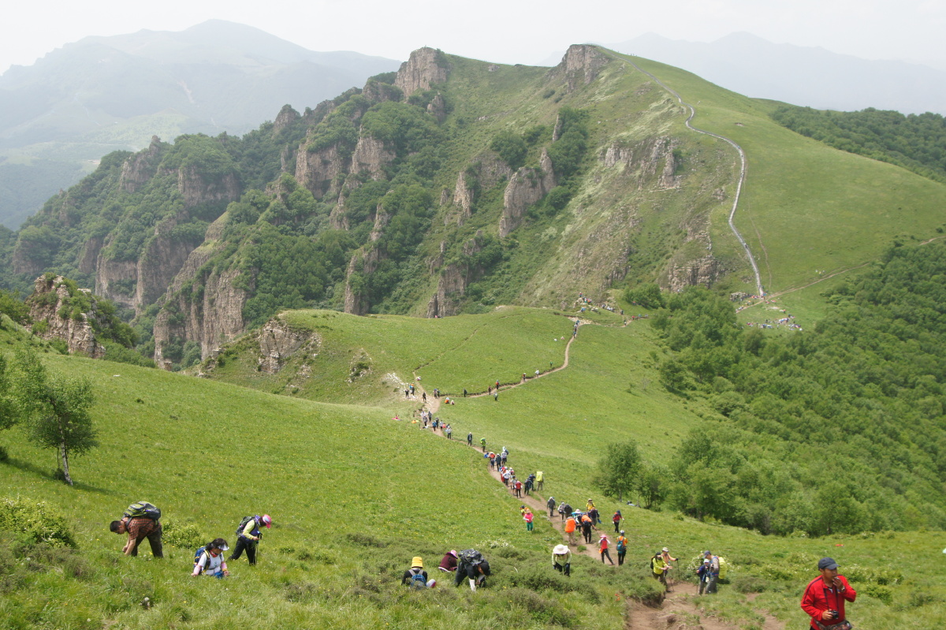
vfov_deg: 31.9
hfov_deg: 46.4
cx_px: 473
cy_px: 315
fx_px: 1103
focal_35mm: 42
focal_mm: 28
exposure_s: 1/500
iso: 200
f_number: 5.6
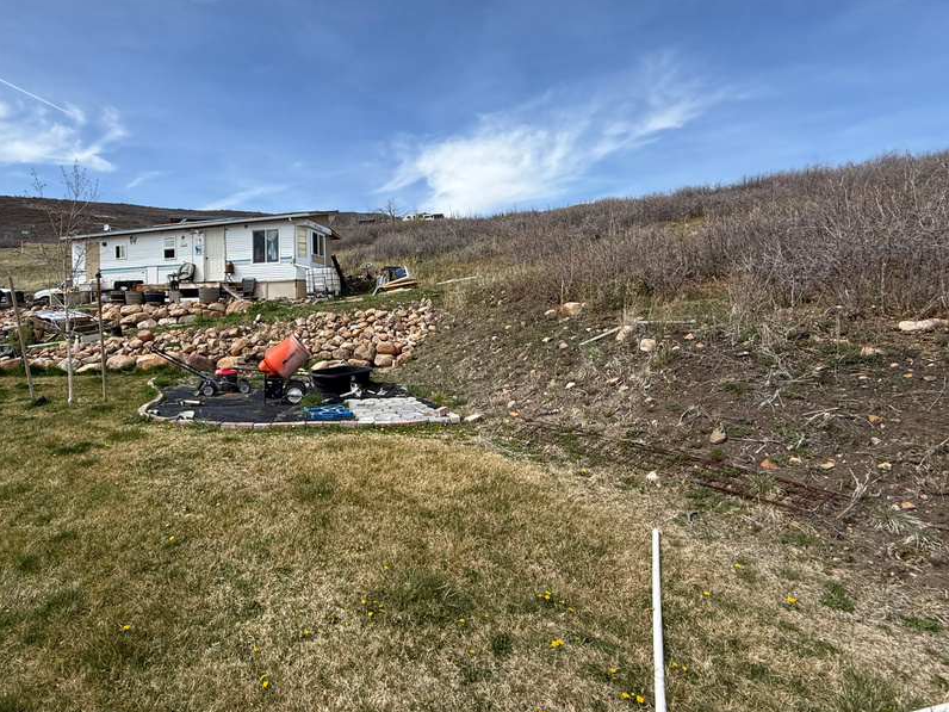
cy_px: 302
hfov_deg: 85.5
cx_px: 340
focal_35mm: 18
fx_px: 493
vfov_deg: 71.2
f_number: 2.2
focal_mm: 2.22
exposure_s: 1/1901
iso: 50
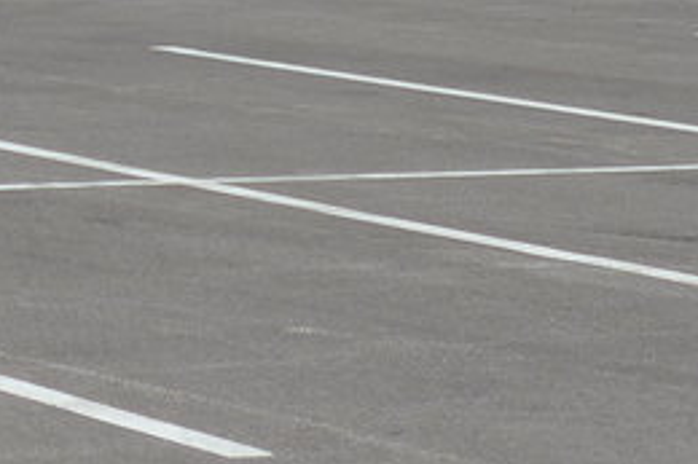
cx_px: -695
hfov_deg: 7.0
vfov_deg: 4.7
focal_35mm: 283
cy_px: -662
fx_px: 5483
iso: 80
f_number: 3.5
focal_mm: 12
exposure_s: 1/1300
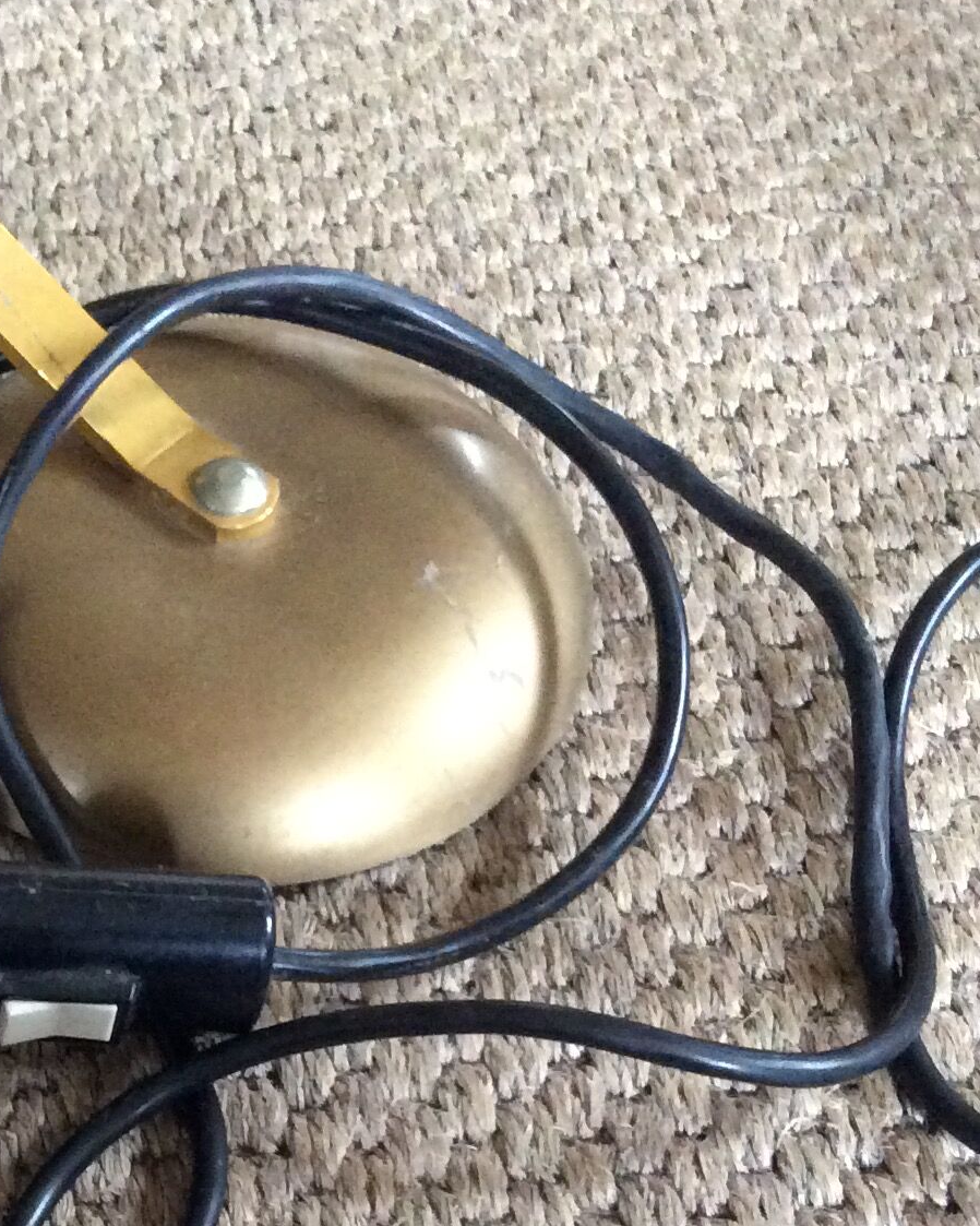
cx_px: 179
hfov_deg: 21.0
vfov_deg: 25.8
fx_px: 2611
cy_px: 1044
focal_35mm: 72
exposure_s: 1/17
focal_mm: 3.3
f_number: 2.4
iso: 320
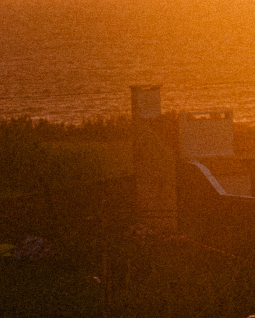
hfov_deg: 3.8
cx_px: 386
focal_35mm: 409
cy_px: -135
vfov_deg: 4.7
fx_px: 3858
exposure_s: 1/320
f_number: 8
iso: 250
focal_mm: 70
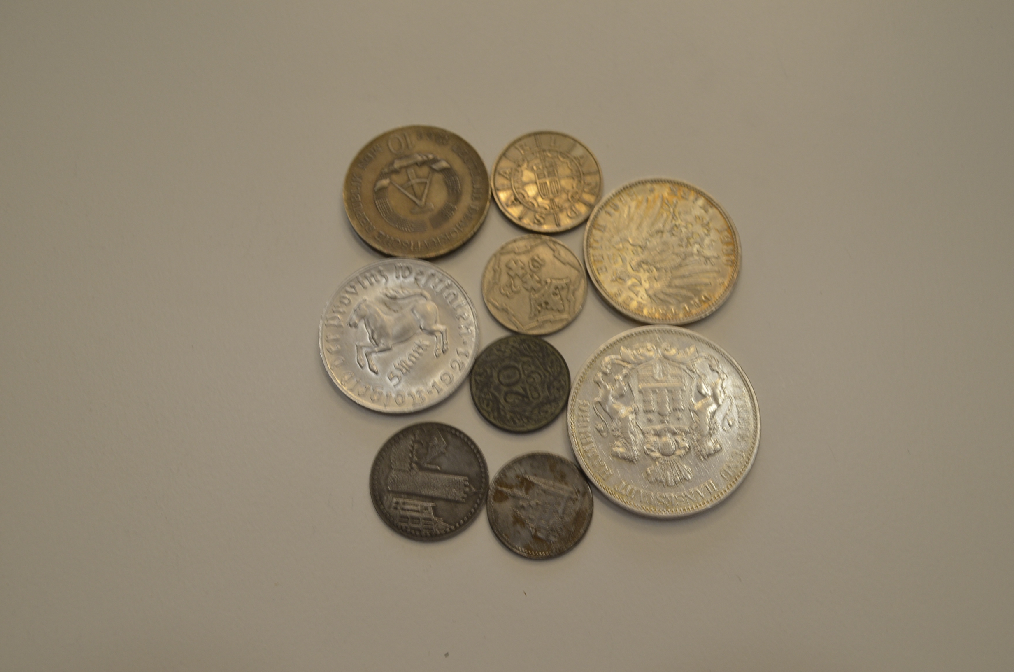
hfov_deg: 57.3
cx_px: 507
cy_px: 336
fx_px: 928
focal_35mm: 33
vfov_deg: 39.8
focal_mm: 22
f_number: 8
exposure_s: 1/60
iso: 320
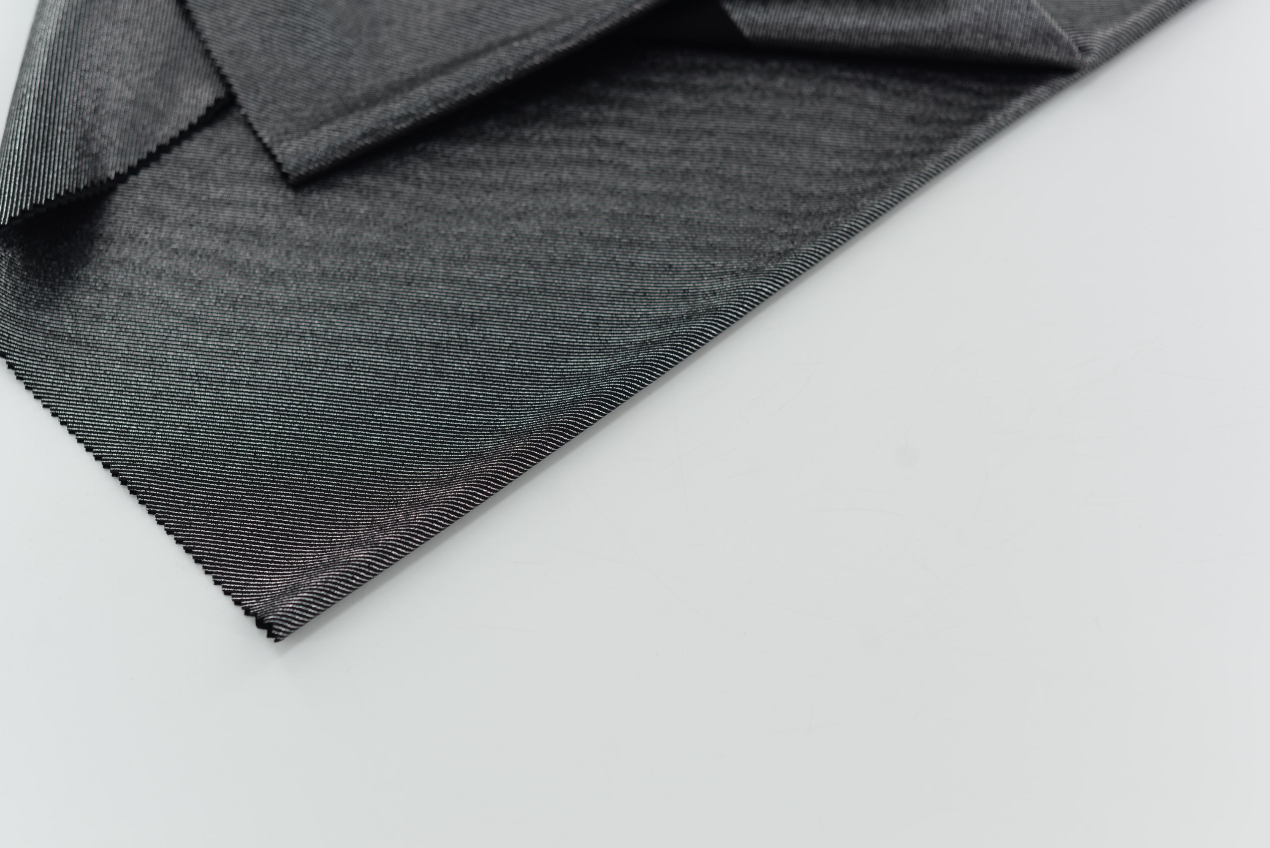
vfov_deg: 27.0
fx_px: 1764
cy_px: 424
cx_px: 635
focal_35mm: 50
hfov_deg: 39.6
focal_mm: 50
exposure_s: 1/160
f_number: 4
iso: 100
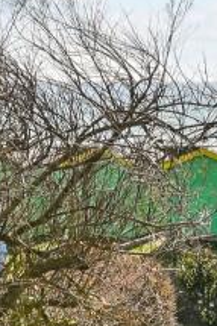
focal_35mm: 143
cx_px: 571
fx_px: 1295
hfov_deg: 8.5
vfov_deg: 14.3
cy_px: 59
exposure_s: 1/640
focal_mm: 30
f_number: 16
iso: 400
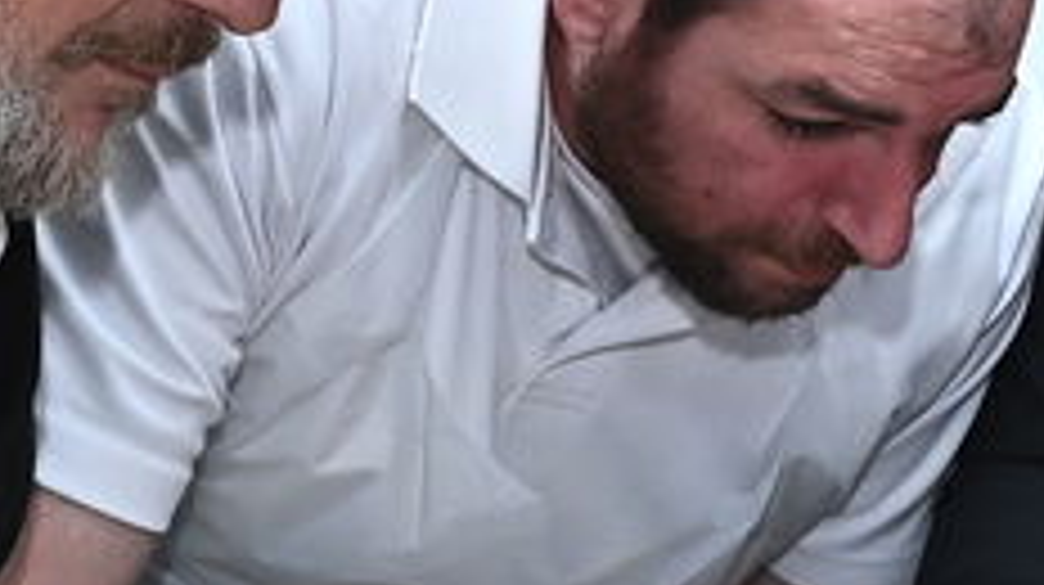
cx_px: 1125
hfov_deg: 12.0
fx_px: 4895
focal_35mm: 177
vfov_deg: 6.8
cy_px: 567
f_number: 7.1
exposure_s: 1/200
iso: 1600
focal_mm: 28
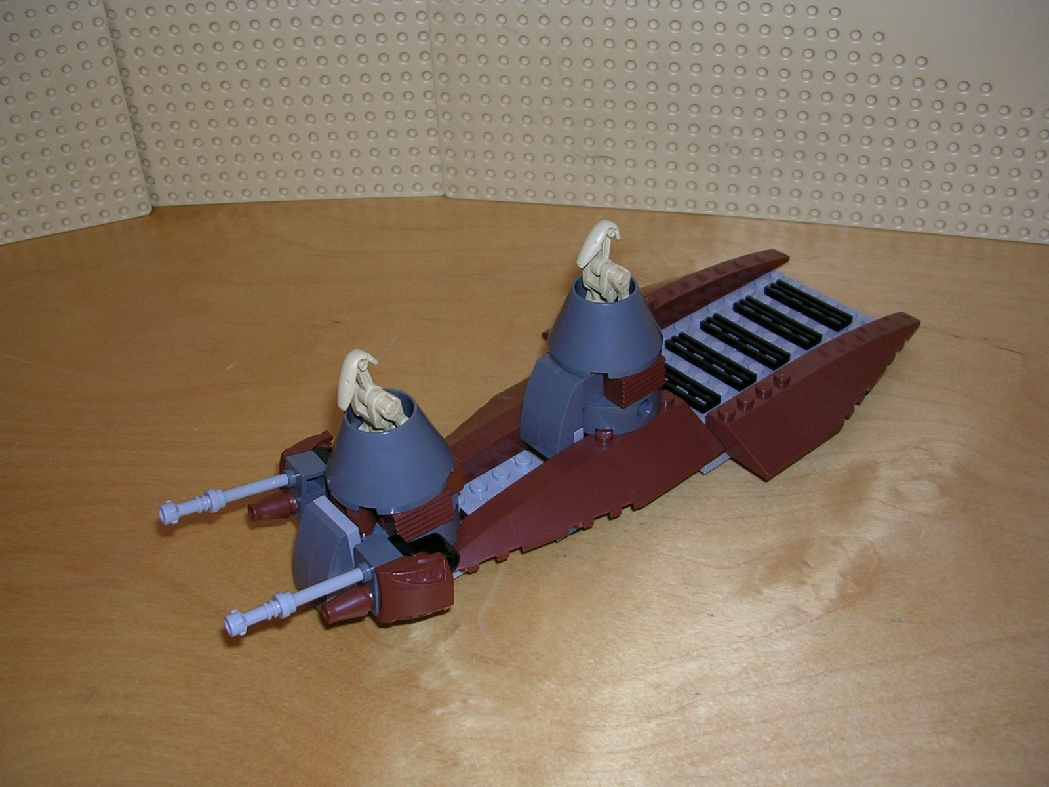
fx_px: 1152
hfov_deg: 49.0
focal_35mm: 38
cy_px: 394
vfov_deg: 37.7
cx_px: 524
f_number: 2.8
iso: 50
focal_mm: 5.8
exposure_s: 1/60.1
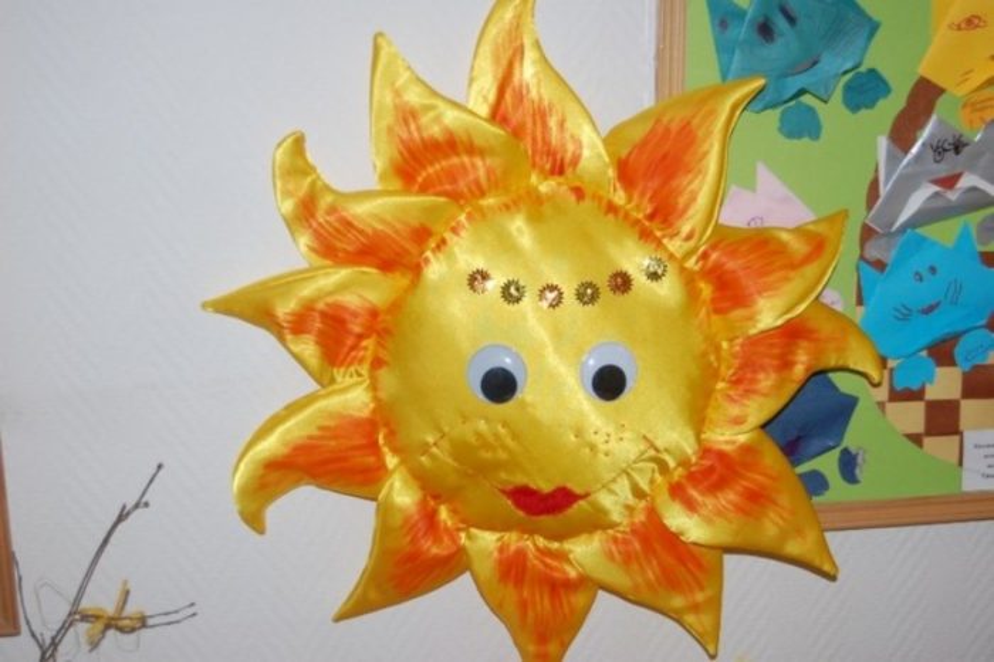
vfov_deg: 22.6
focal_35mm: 60
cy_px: 331
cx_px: 497
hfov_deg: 33.4
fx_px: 1656
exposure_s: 1/60
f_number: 5
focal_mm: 40
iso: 400
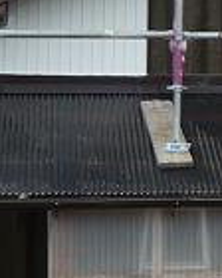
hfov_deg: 7.8
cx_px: 581
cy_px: -89
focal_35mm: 180
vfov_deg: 10.5
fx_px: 1478
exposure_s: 1/80
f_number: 2.8
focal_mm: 5.5
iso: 100
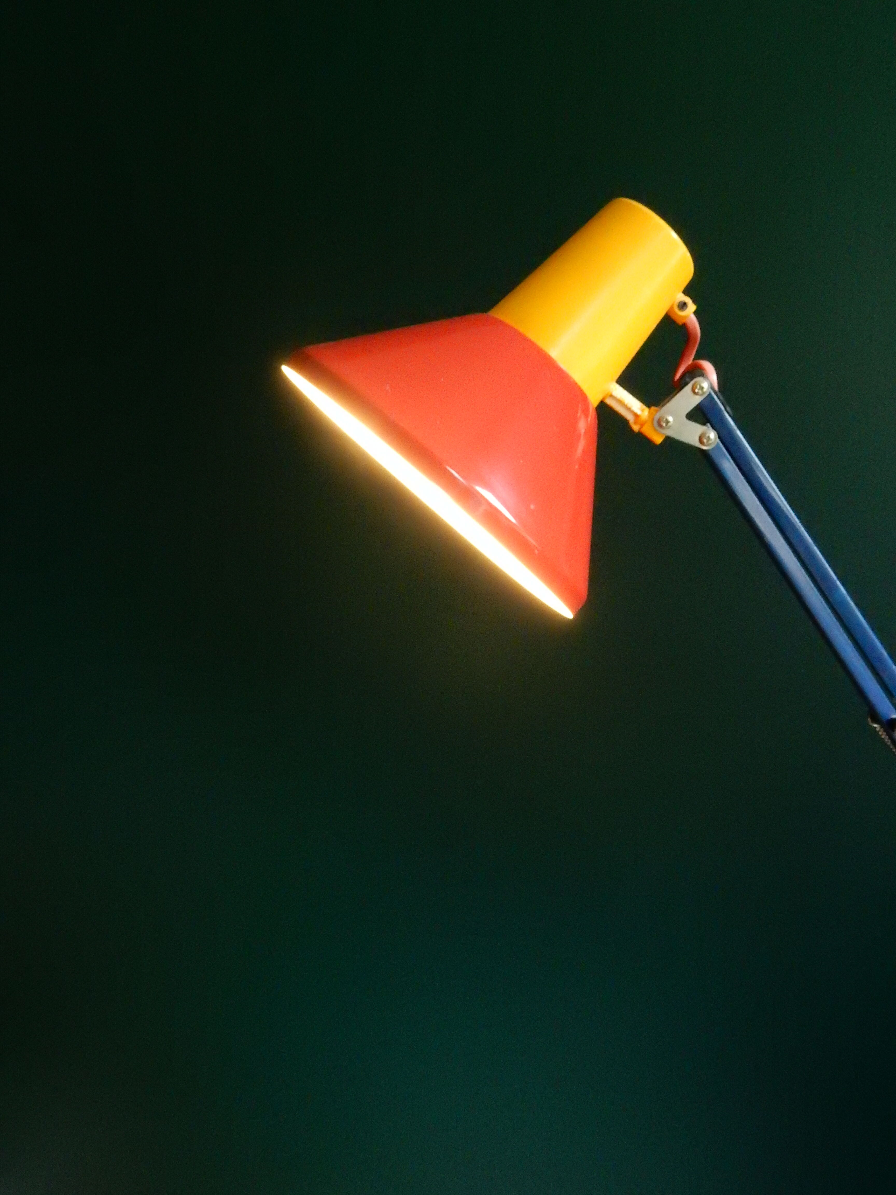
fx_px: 1035
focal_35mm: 30
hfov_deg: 46.8
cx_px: 448
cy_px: 598
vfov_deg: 60.0
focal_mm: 5.4
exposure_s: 1/50
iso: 1600
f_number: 4
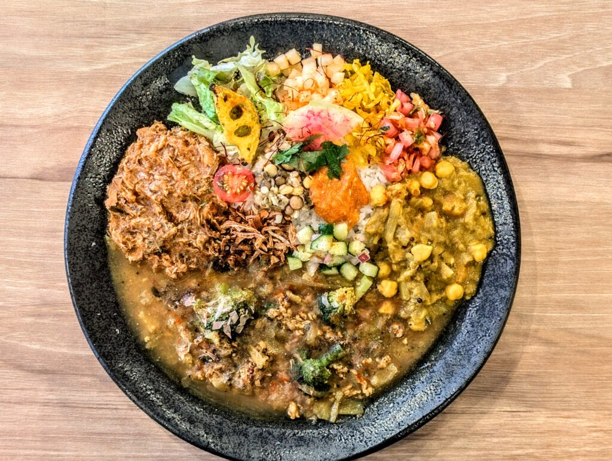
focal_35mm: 49
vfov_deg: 29.7
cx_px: 306
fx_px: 868
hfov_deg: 38.9
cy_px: 230
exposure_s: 1/24
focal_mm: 6.9
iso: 176
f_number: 1.68
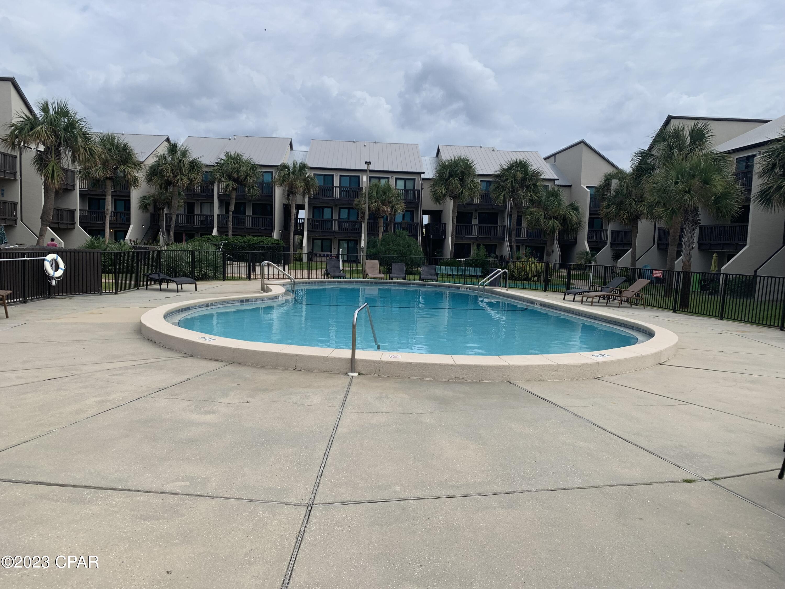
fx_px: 590
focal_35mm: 26
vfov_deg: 53.1
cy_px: 294
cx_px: 392
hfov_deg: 67.3
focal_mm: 4.25
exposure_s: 1/2994
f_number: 1.8
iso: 25
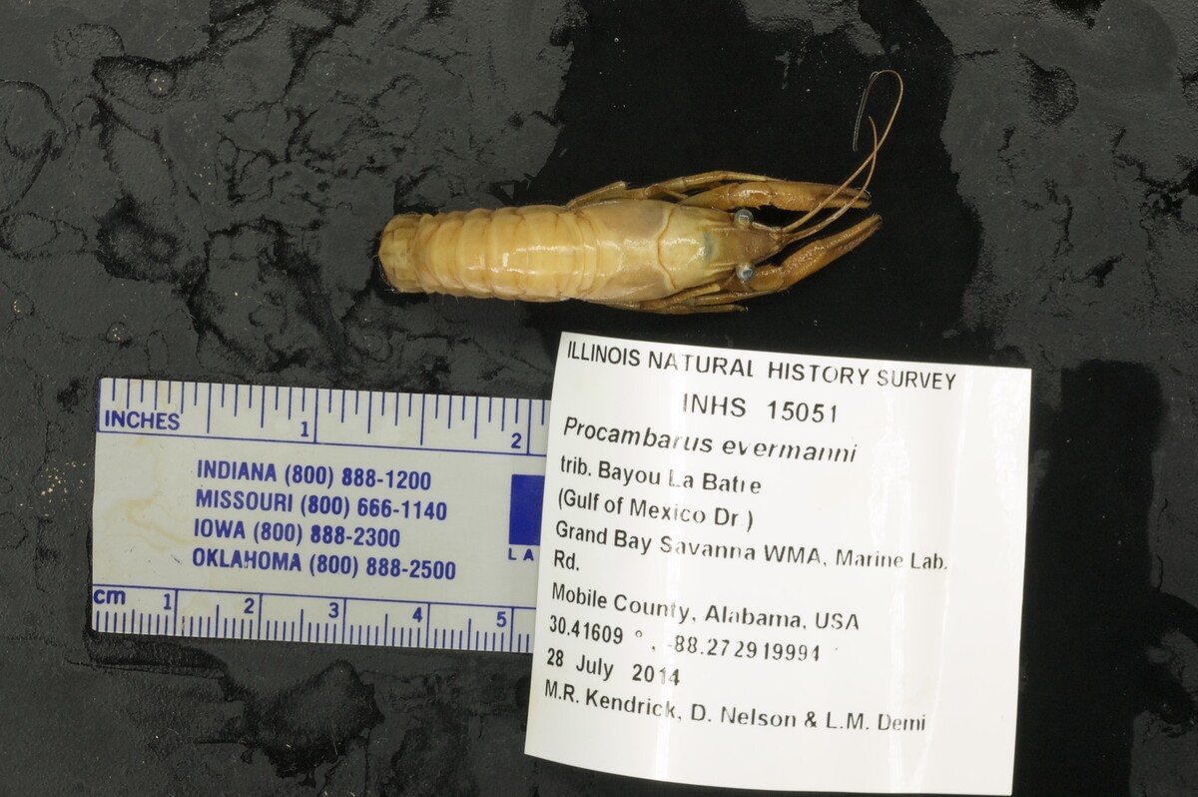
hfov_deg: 22.6
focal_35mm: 90
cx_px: 599
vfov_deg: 15.2
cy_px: 398
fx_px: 2992
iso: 500
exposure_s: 1/1.3
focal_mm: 60
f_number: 36
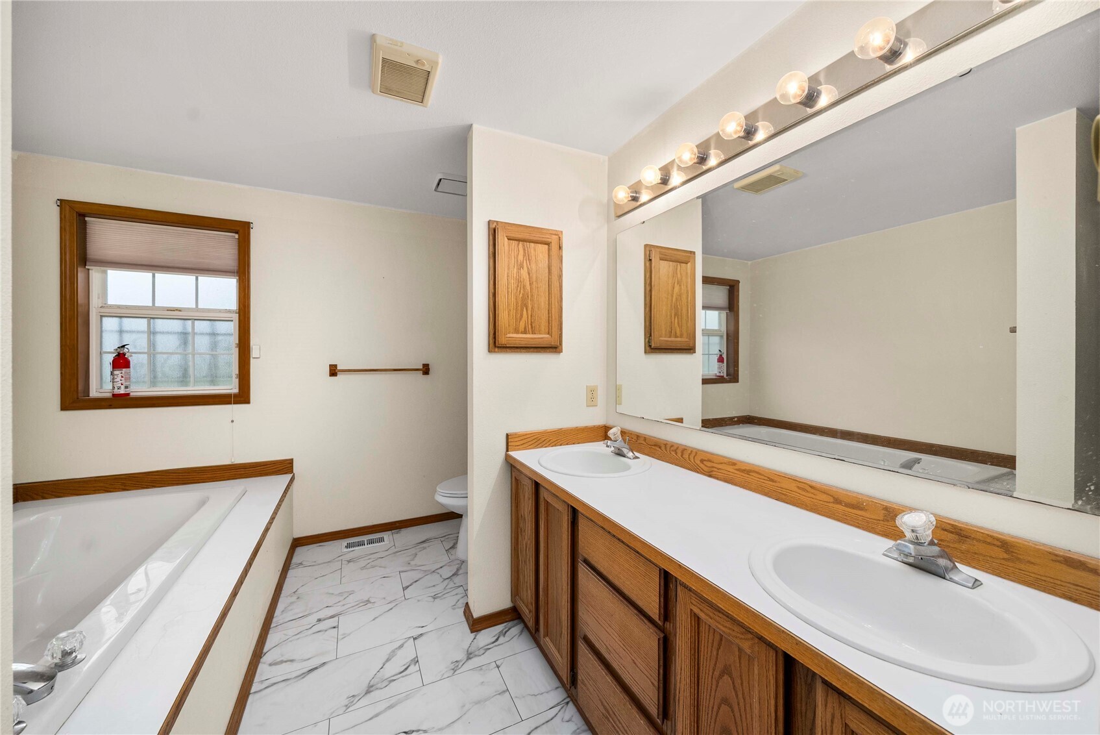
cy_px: 368
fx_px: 367
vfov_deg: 90.1
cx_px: 550
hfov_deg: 112.6
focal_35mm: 12
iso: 100
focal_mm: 12
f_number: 7.1
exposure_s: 1/60
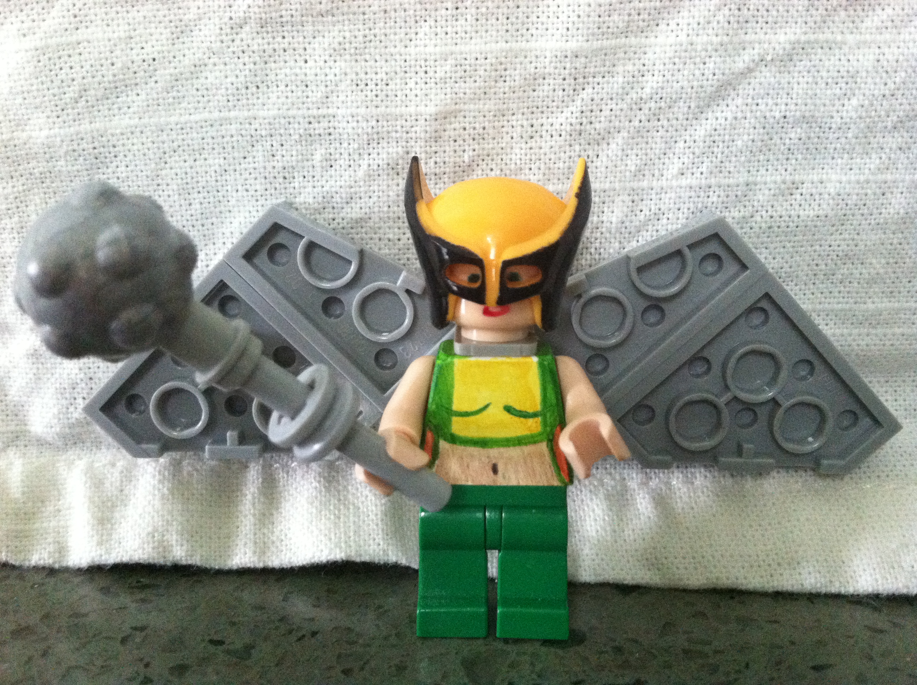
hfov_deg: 52.7
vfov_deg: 40.6
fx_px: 926
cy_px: 342
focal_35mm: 35
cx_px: 458
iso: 500
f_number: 2.8
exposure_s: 1/15
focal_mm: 3.85
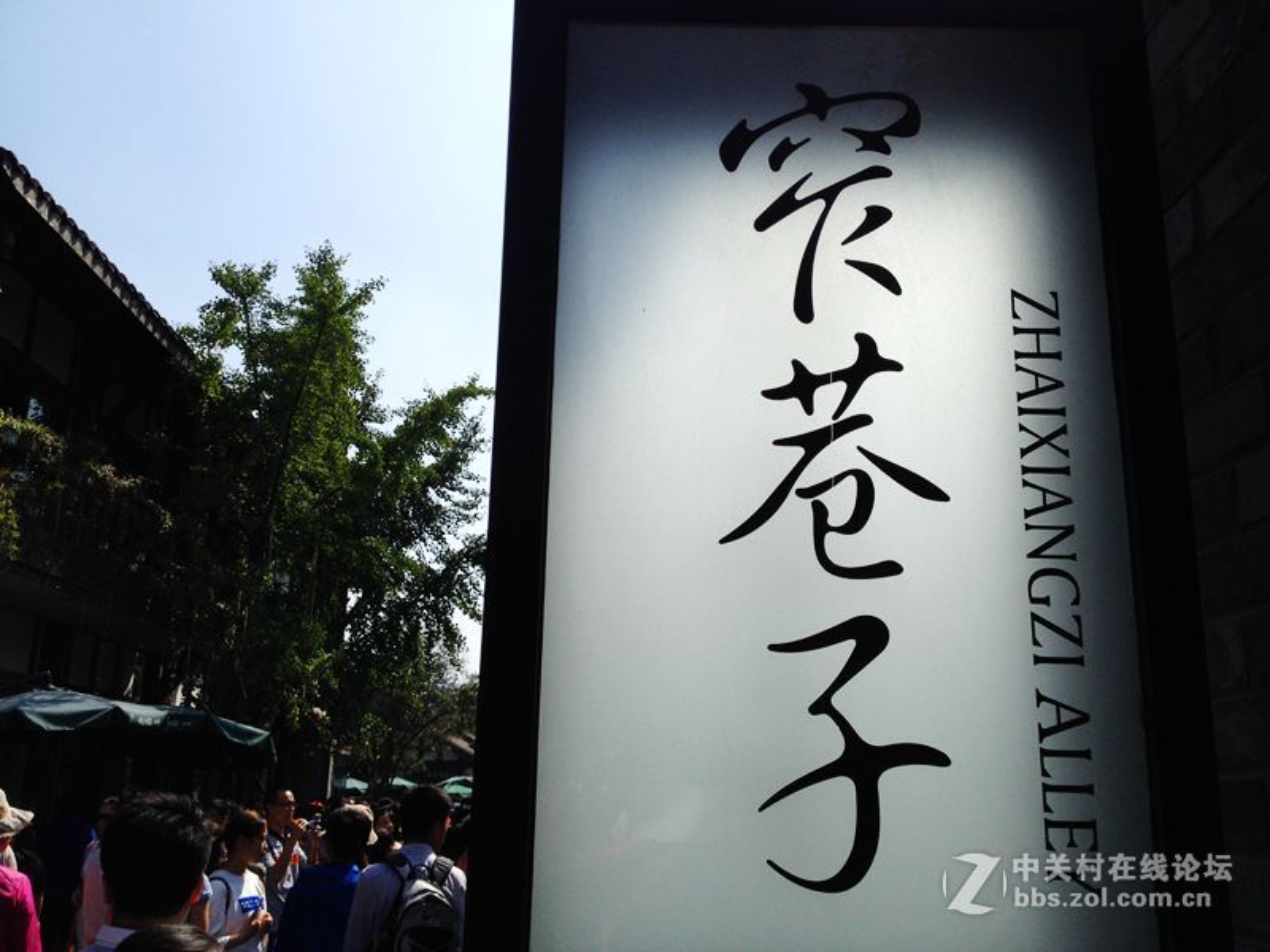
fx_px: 1284
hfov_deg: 52.6
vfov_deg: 40.7
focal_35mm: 35
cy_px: 476
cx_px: 635
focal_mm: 4.28
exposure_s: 1/2513
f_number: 2.4
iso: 50
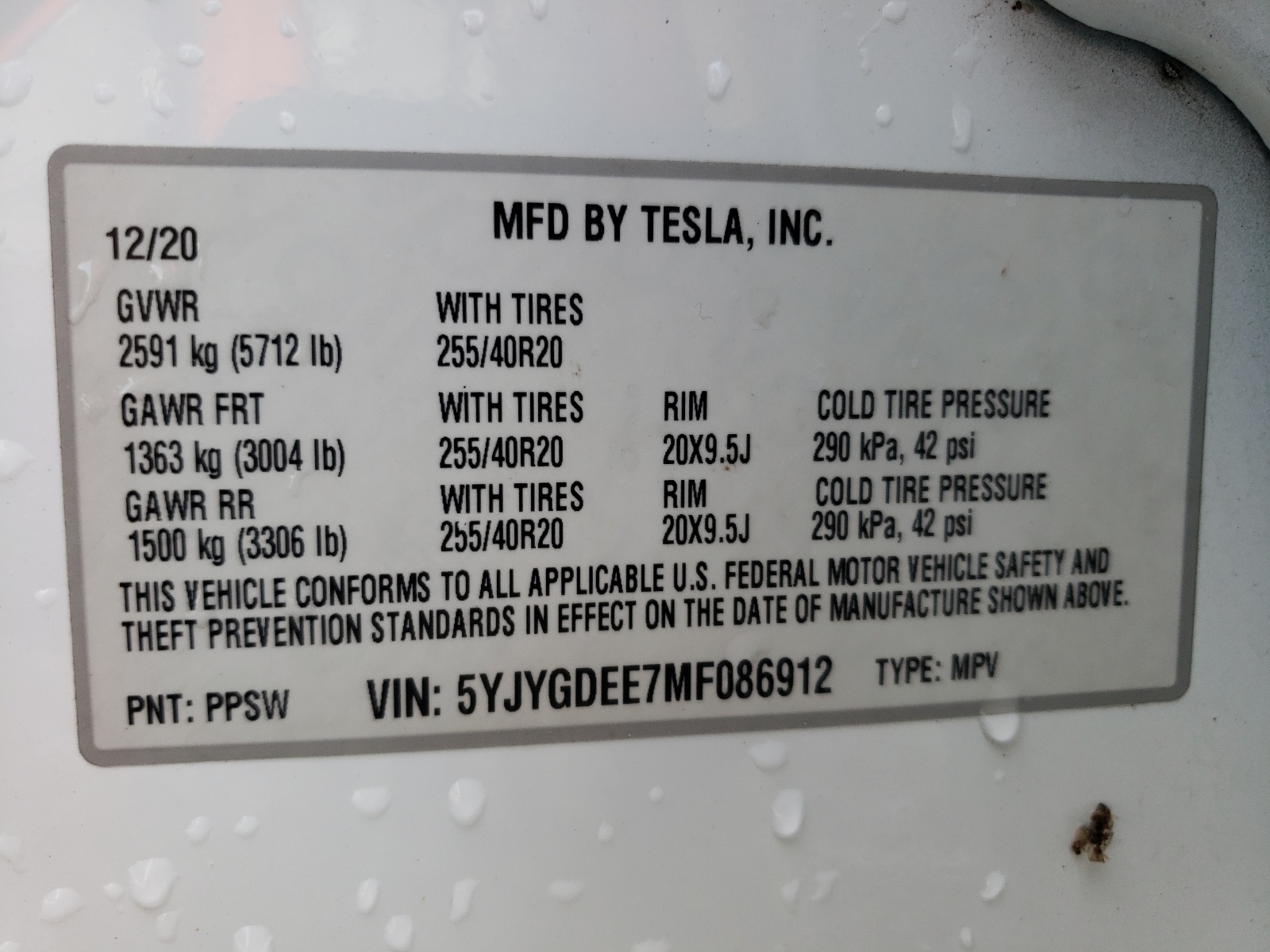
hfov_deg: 67.3
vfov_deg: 53.1
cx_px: 635
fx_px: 954
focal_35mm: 26
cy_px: 476
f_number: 1.5
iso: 50
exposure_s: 1/125
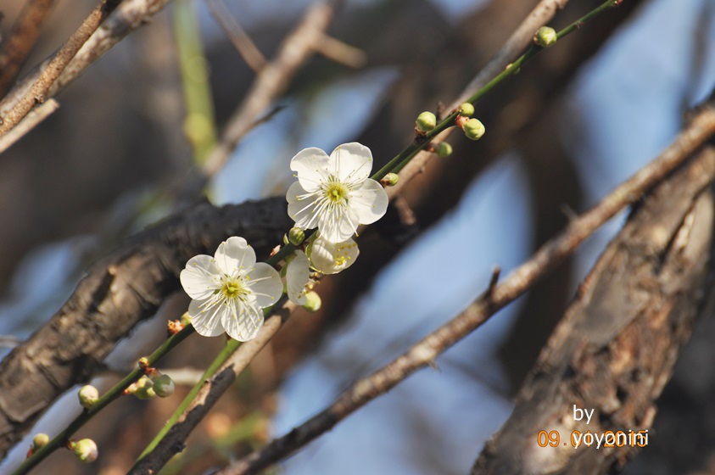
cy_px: 238
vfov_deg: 3.0
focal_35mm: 450
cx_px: 358
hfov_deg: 4.6
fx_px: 8927
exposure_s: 1/400
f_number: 8
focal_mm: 300
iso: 200
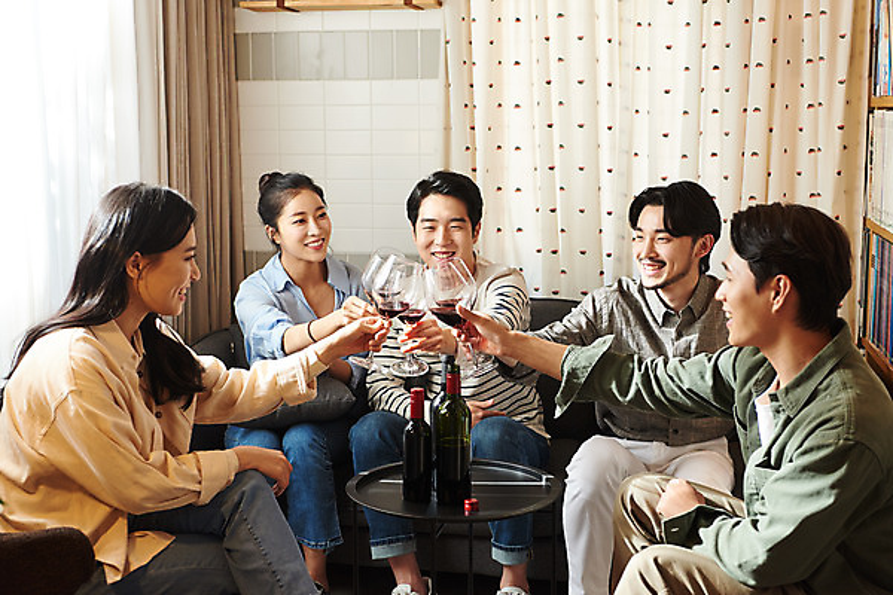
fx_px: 1240
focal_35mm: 50
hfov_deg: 39.6
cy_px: 298
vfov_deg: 27.0
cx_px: 446
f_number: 4.5
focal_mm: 50
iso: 800
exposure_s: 1/200
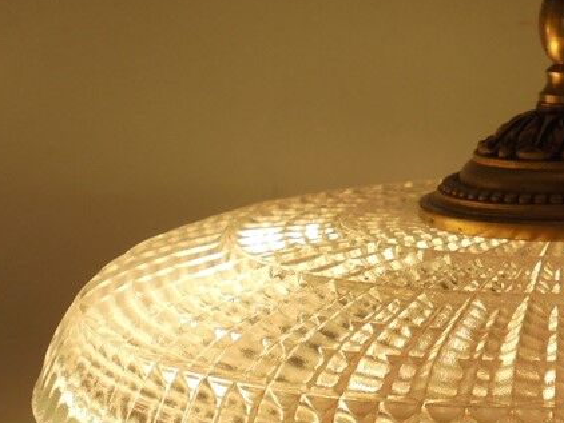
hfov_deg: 23.1
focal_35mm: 81
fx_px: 1320
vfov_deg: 17.9
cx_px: 565
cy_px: 389
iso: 100
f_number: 4.2
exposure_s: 1/125
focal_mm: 6.9
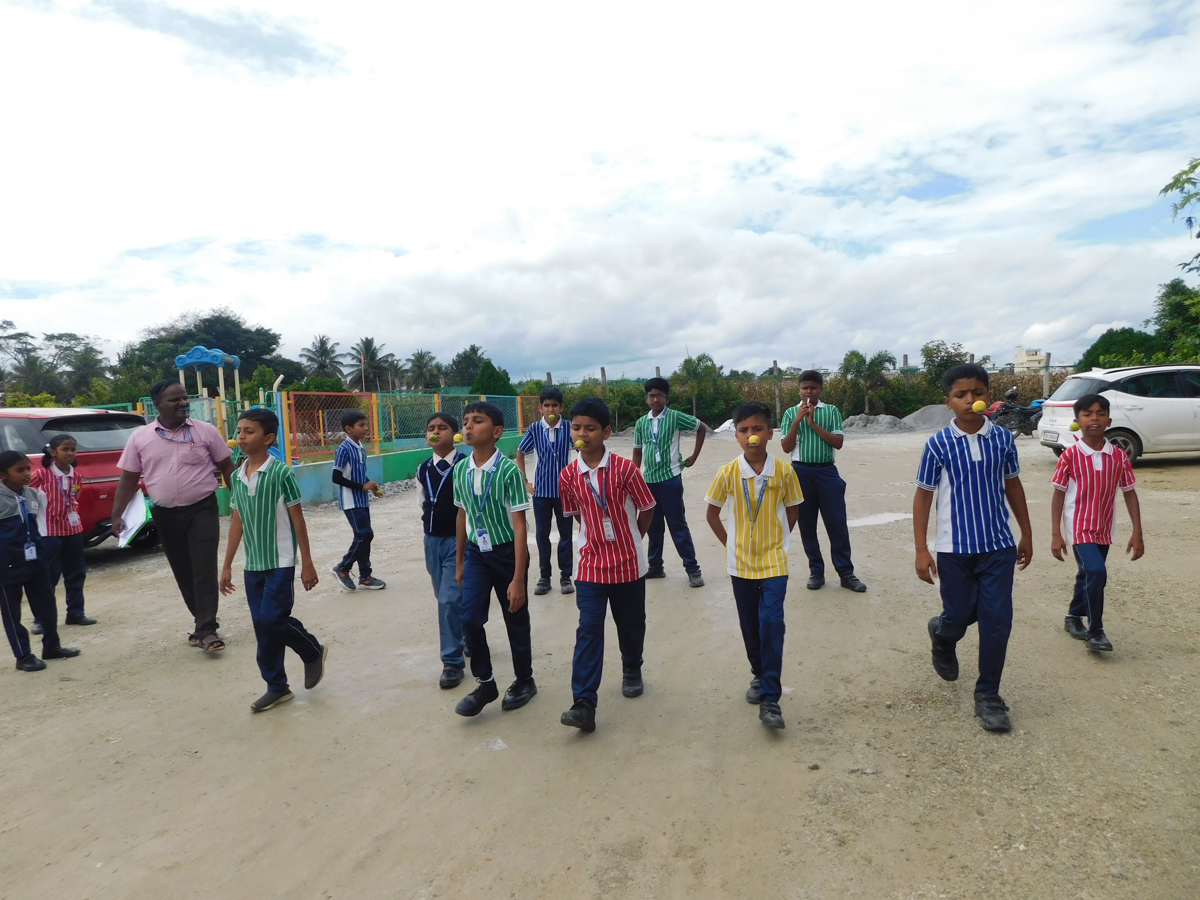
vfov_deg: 58.9
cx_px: 600
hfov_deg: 73.9
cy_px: 450
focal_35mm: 23
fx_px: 797
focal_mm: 4
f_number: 6
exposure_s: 1/500
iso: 125
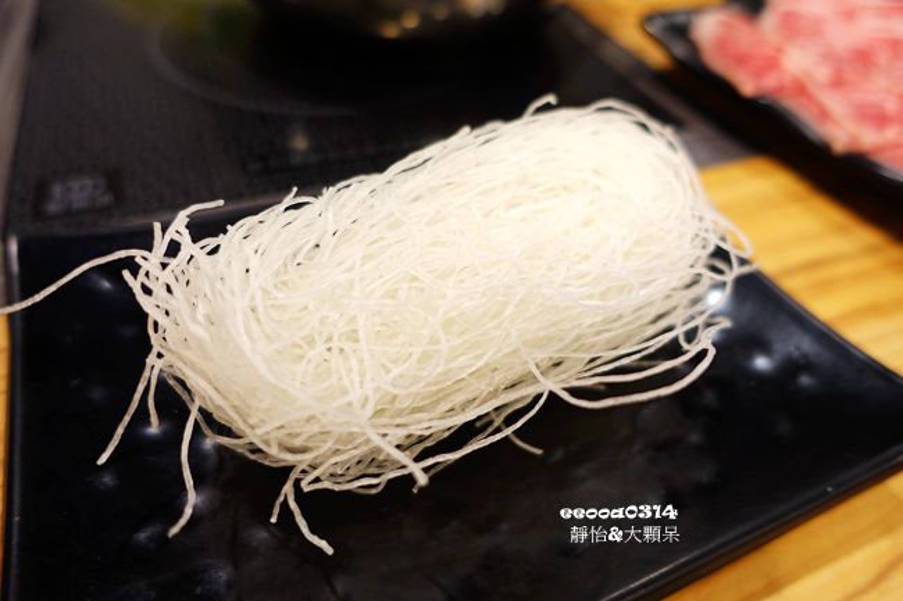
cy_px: 300
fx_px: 602
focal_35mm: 24
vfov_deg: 53.1
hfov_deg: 73.8
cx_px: 452
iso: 160
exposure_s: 1/30
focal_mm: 8.8
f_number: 1.8
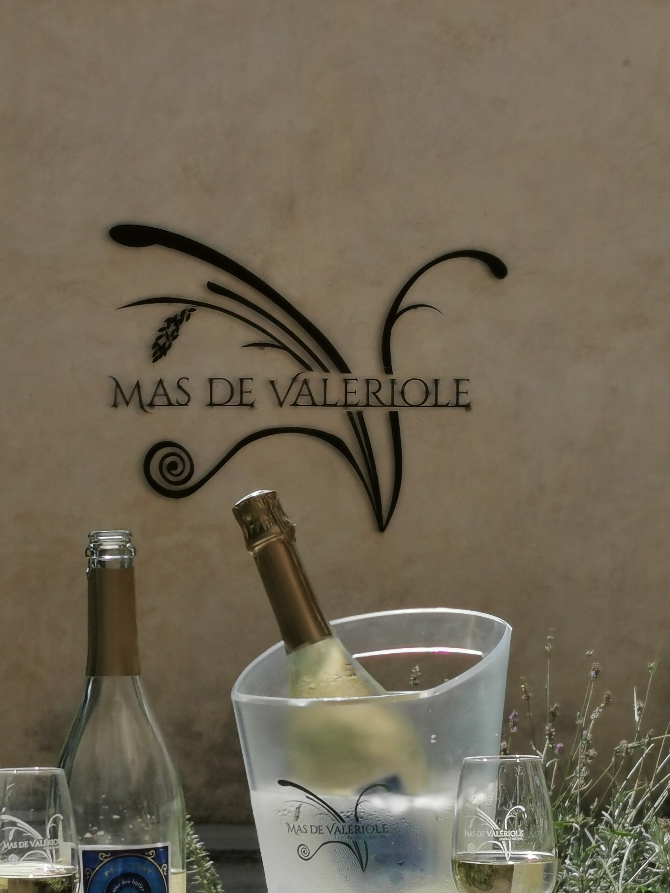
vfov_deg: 15.9
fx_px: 3200
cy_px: 543
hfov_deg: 12.0
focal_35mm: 124
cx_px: 283
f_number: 1.6
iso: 50
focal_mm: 5.56
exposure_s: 1/3906
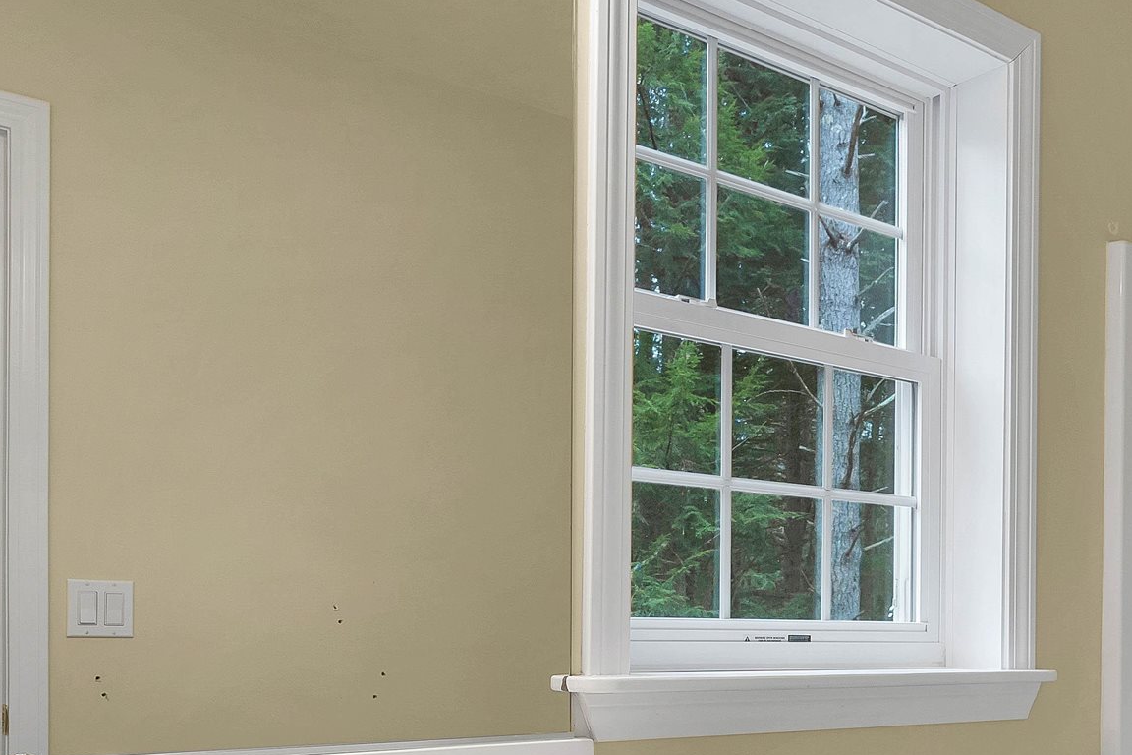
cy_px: 625
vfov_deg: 32.3
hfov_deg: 46.6
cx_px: 861
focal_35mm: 40
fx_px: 1258
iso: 400
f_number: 8
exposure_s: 1/15
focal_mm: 15
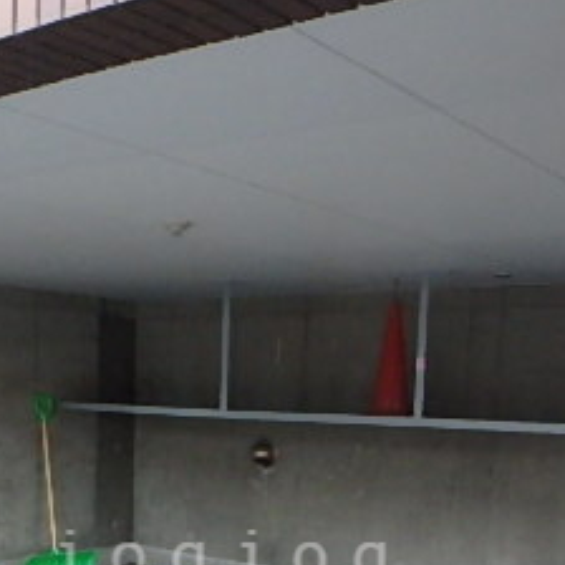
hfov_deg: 32.1
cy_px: 560
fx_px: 979
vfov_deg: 30.1
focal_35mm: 53
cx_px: 227
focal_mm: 3.7
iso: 800
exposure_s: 1/250
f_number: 3.5
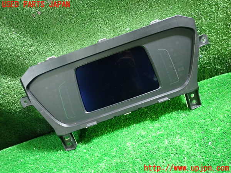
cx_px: 116
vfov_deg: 54.9
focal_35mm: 25
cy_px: 86
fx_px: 167
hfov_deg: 69.4
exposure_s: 1/20
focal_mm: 4.5
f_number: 2
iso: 800
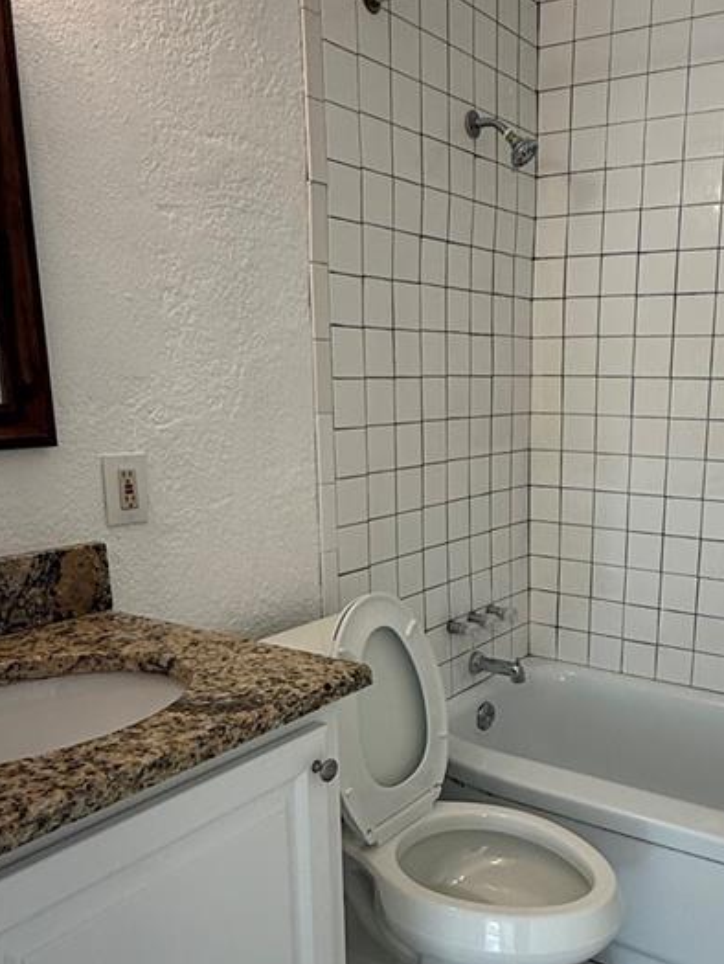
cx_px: 492
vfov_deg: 56.2
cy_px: 597
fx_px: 892
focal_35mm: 32
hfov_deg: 43.5
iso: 125
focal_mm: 2.22
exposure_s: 1/99
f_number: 2.2
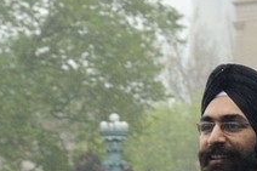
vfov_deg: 4.4
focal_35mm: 302
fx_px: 2154
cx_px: 826
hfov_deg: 6.2
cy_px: 400
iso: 800
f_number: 5
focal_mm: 40
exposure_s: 1/200
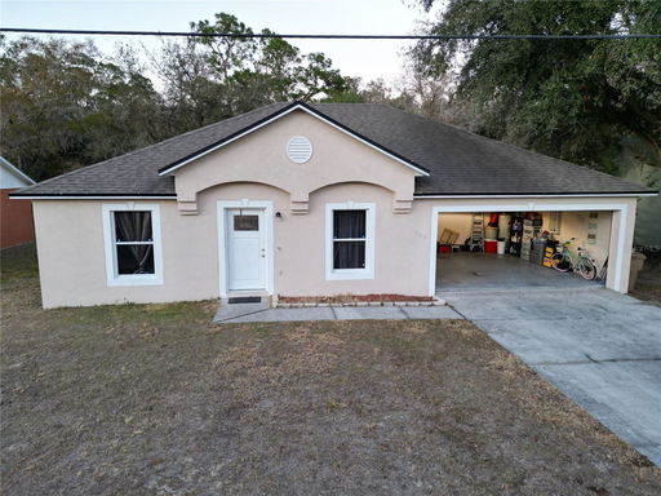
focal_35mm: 24
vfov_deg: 56.8
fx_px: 458
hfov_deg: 71.6
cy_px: 248
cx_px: 330
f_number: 1.7
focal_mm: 6.72
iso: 110
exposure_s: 1/50
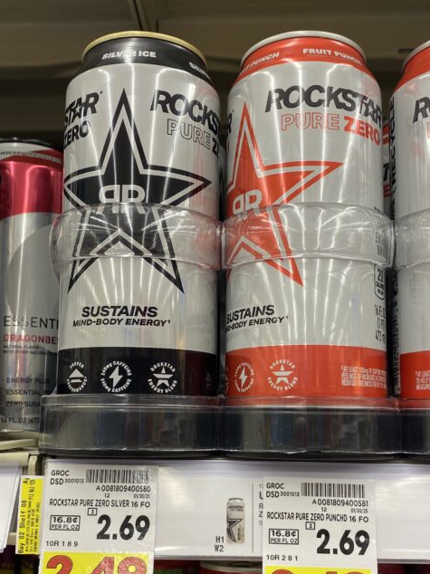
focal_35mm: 42
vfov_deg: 44.4
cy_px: 359
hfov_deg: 34.3
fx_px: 696
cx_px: 220
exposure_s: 1/59
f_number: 1.8
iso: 64
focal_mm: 4.25
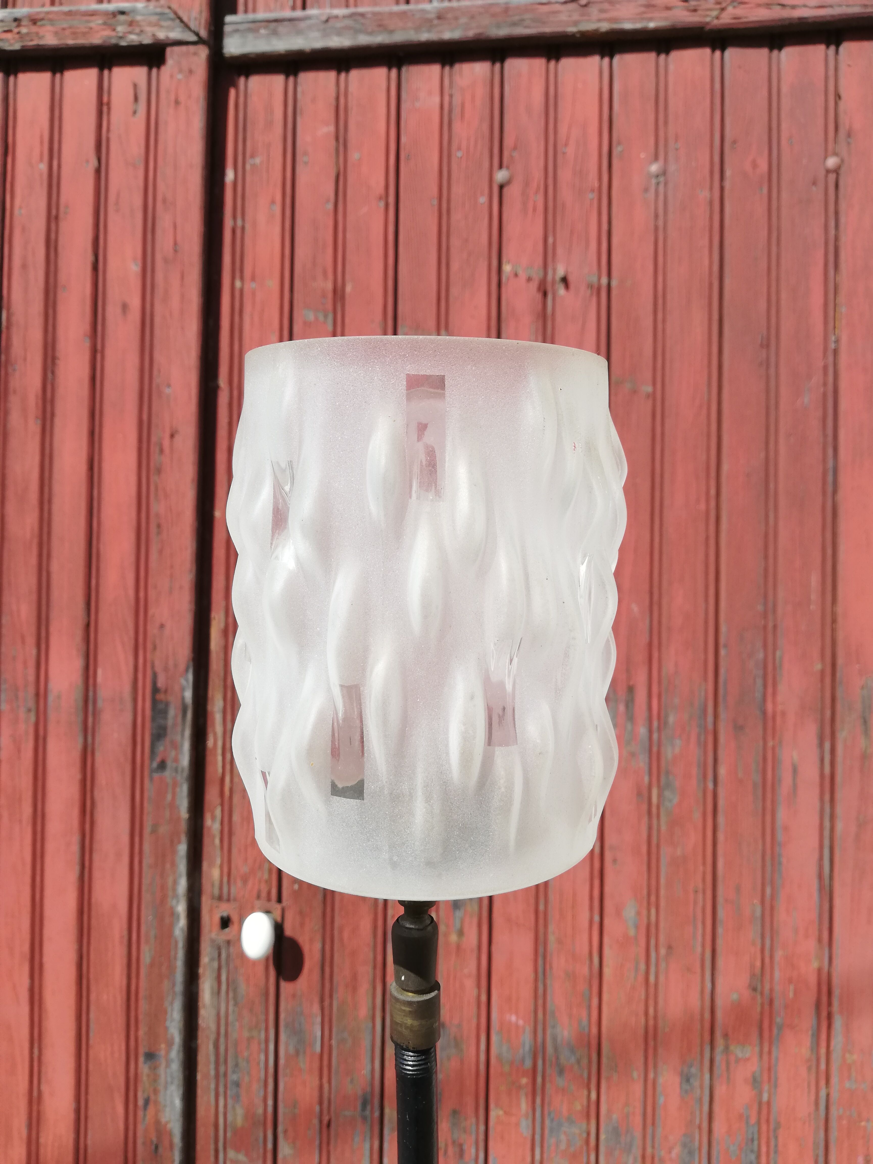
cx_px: 436
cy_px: 582
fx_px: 874
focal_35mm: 26
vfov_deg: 67.3
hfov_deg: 53.1
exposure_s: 1/755
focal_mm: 3.81
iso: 50
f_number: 2.2
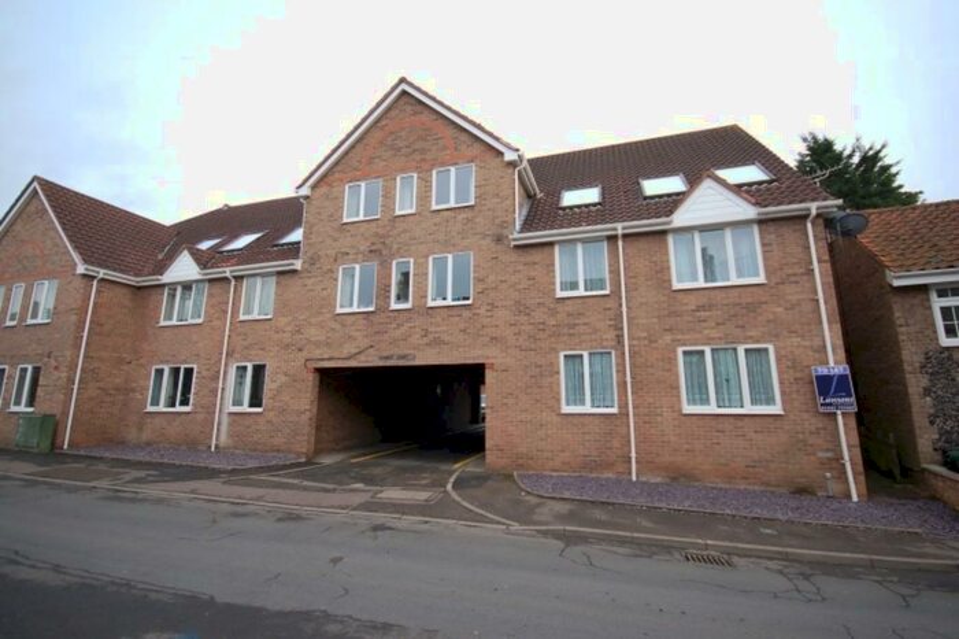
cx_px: 480
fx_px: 399
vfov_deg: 77.3
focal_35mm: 15
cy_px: 320
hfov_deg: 100.4
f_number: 6.3
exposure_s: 1/125
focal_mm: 10
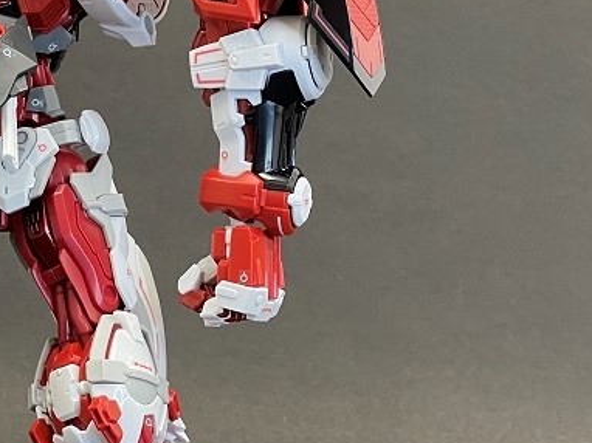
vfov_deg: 11.1
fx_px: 2273
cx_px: -2
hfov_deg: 14.6
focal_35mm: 133
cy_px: 104
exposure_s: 1/60
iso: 200
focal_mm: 6
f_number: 2
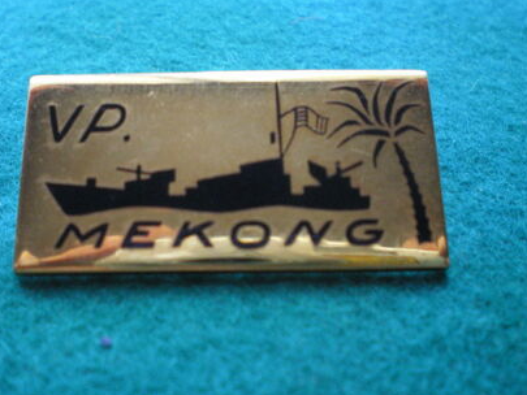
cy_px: 178
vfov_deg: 32.2
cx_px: 220
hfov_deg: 41.9
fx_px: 685
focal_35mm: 45
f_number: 3.1
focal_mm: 6.3
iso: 400
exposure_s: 1/13
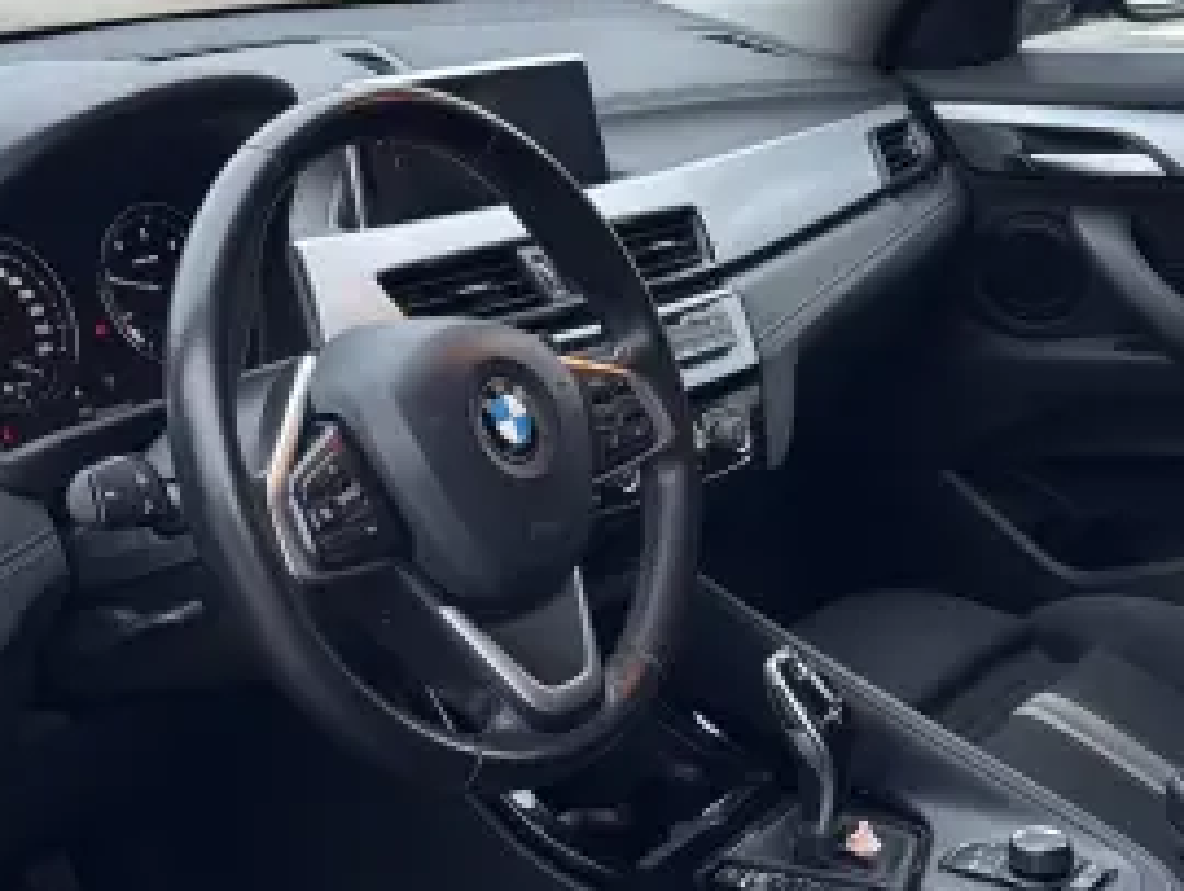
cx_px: 535
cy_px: 483
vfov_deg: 23.0
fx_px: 2191
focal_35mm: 64
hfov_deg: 30.2
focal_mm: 6.76
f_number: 1.78
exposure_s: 1/50
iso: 125
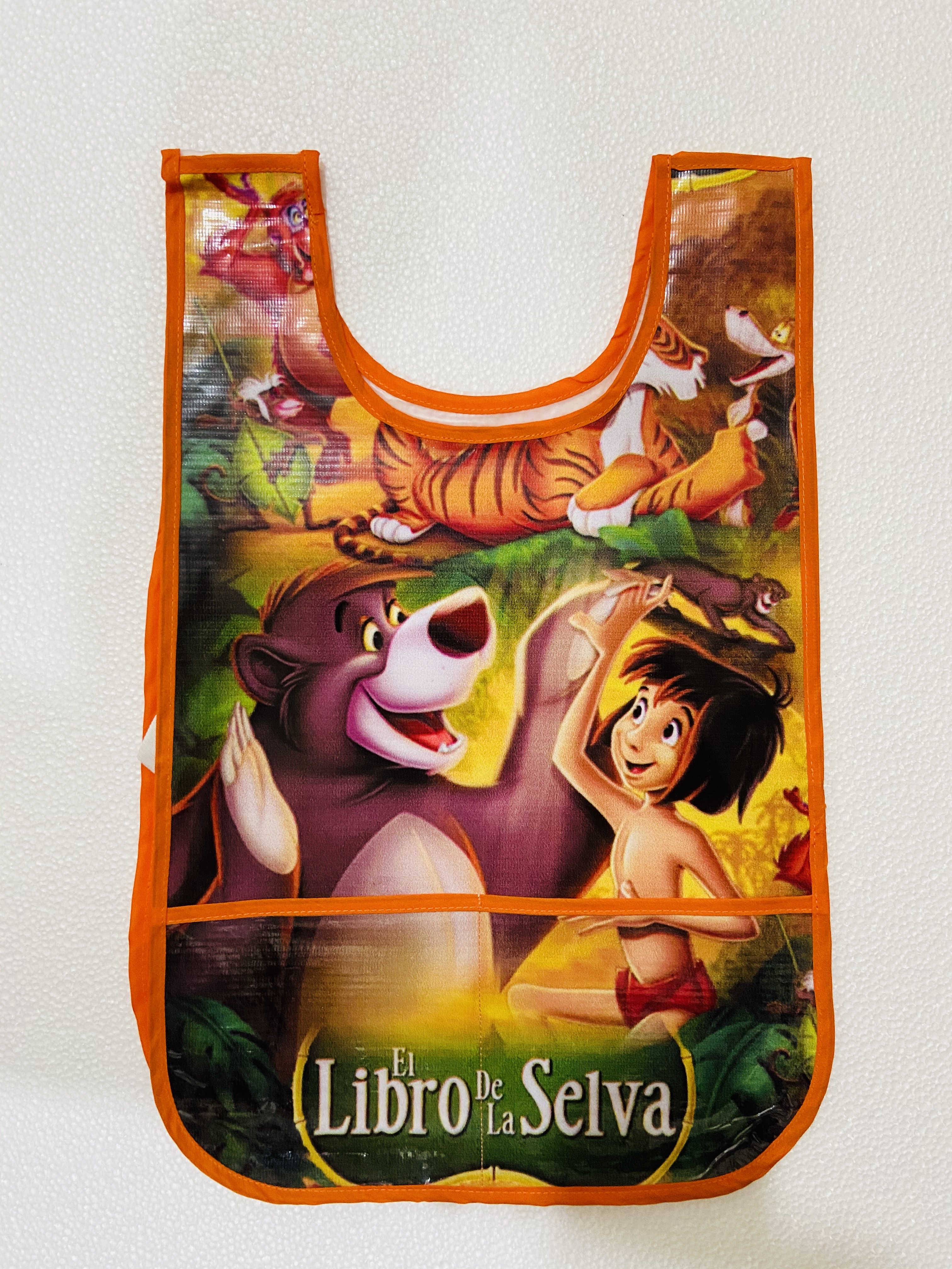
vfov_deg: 67.3
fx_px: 953
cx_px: 476
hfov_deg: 53.1
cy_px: 634
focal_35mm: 26
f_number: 1.8
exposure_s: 1/60
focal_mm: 4.25
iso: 250
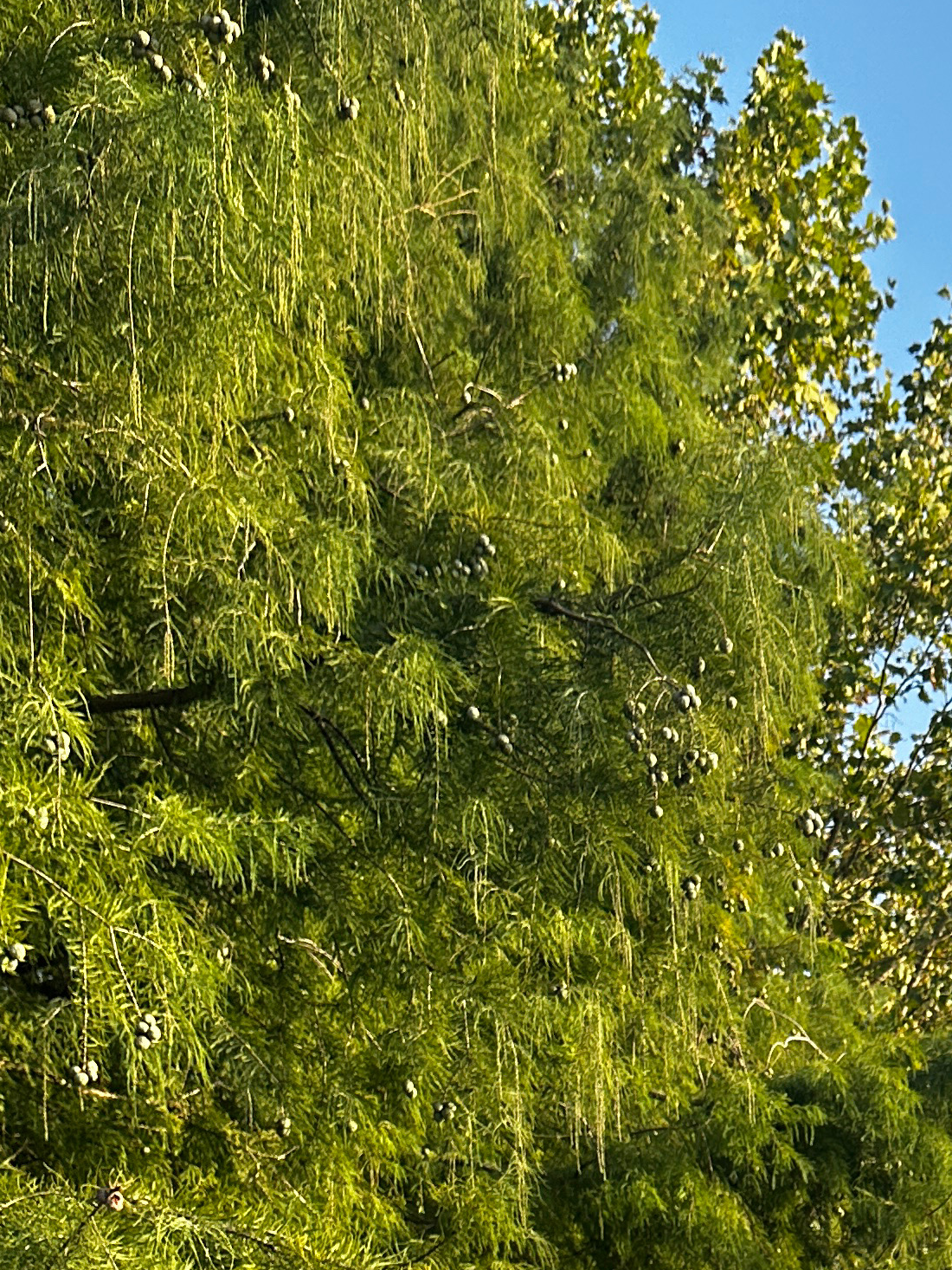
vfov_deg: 25.5
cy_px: 1628
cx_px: 1165
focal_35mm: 66
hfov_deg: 20.7
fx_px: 2419
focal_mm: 6.86
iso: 80
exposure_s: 1/1949
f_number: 1.78
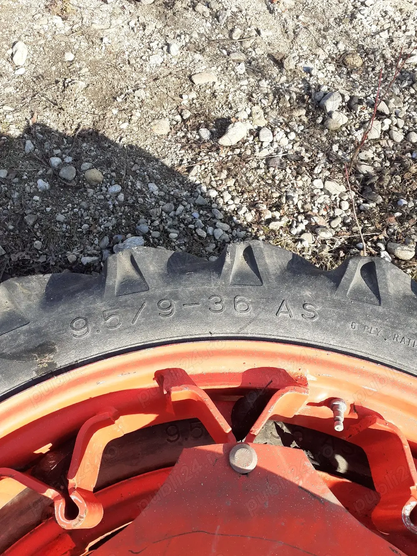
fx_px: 434
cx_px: 208
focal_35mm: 27
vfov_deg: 65.3
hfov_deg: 51.4
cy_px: 278
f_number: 1.9
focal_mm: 3.6
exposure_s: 1/500
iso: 40
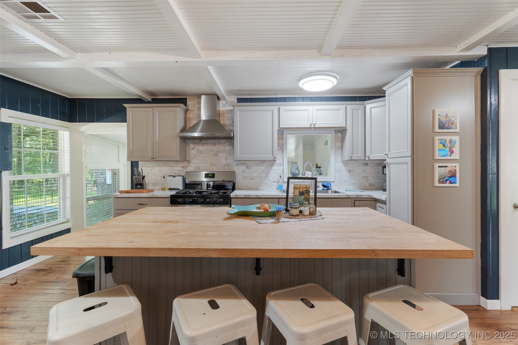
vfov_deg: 73.7
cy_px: 172
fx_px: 230
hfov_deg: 96.7
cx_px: 259
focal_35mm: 16
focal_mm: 16
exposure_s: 1/1.67
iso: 250
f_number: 9
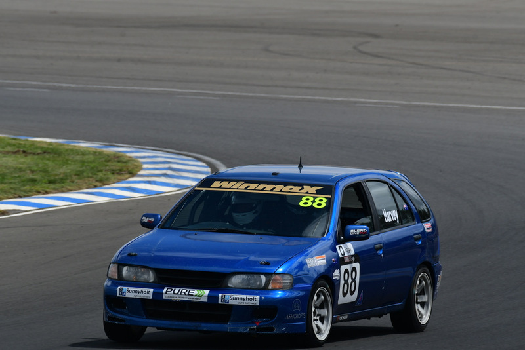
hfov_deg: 3.0
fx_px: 10066
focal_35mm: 690
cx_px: 262
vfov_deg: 2.0
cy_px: 175
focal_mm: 460
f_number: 10
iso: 200
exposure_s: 1/640
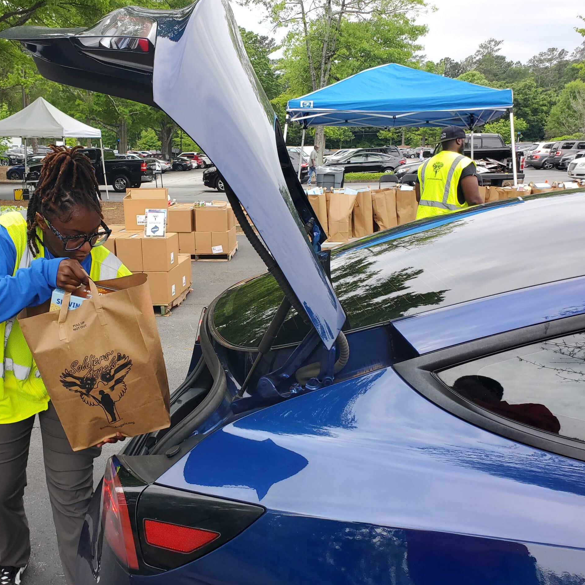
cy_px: 290
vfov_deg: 52.5
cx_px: 208
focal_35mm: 31
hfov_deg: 51.8
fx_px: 593
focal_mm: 4.3
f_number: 2.4
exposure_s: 1/446
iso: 50
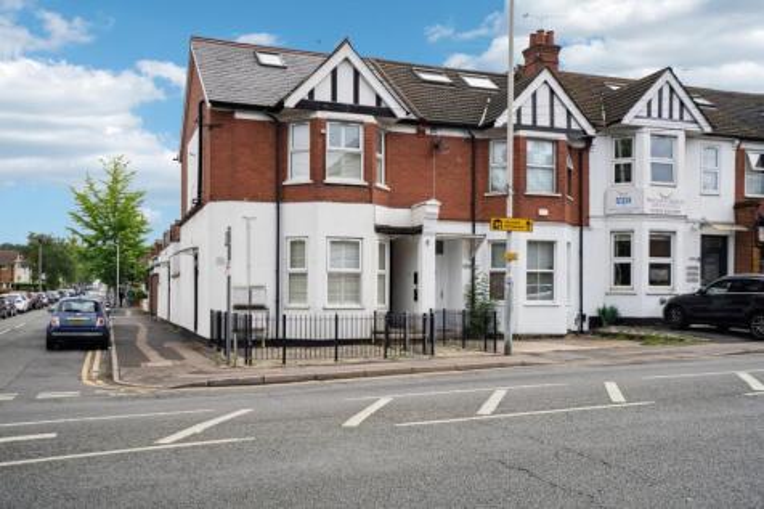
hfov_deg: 54.5
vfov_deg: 37.8
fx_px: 742
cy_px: 254
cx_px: 382
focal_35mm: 35
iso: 640
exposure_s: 1/2000
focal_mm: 35
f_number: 5.6
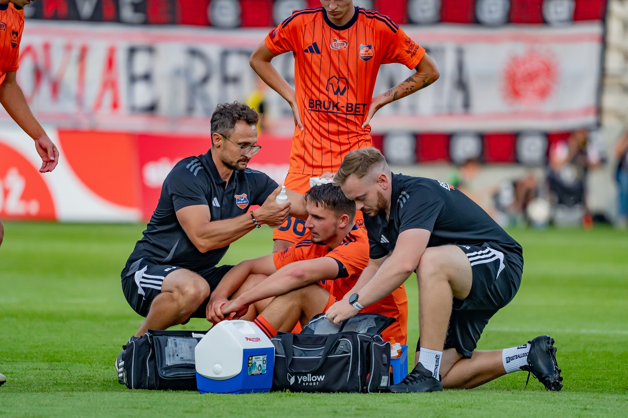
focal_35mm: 600
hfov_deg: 3.4
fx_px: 10467
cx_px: 314
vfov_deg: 2.3
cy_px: 209
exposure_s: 1/1600
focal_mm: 600
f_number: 6.3
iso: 1600
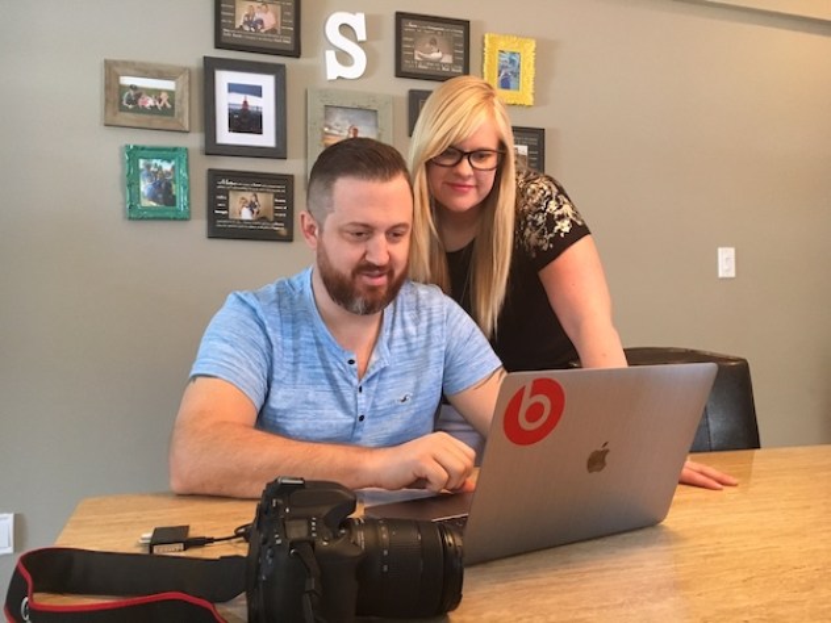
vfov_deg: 48.2
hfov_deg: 61.7
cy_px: 312
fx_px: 696
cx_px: 416
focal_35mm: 29
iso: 200
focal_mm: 4.15
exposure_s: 1/30
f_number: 2.2
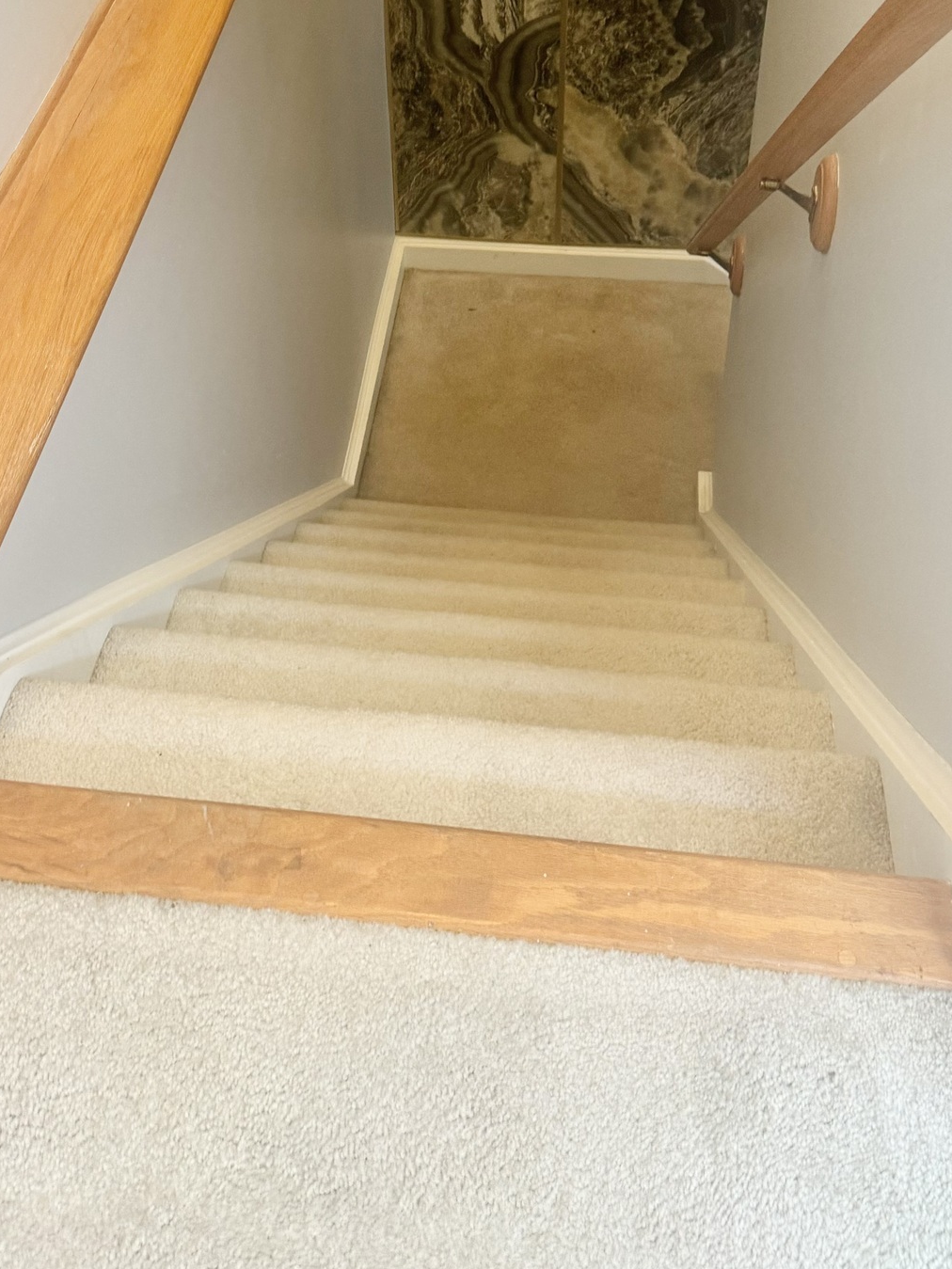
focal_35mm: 41
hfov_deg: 35.0
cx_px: 357
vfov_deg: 43.8
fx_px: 1503
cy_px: 269
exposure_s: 1/60
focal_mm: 6.76
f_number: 1.78
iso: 200
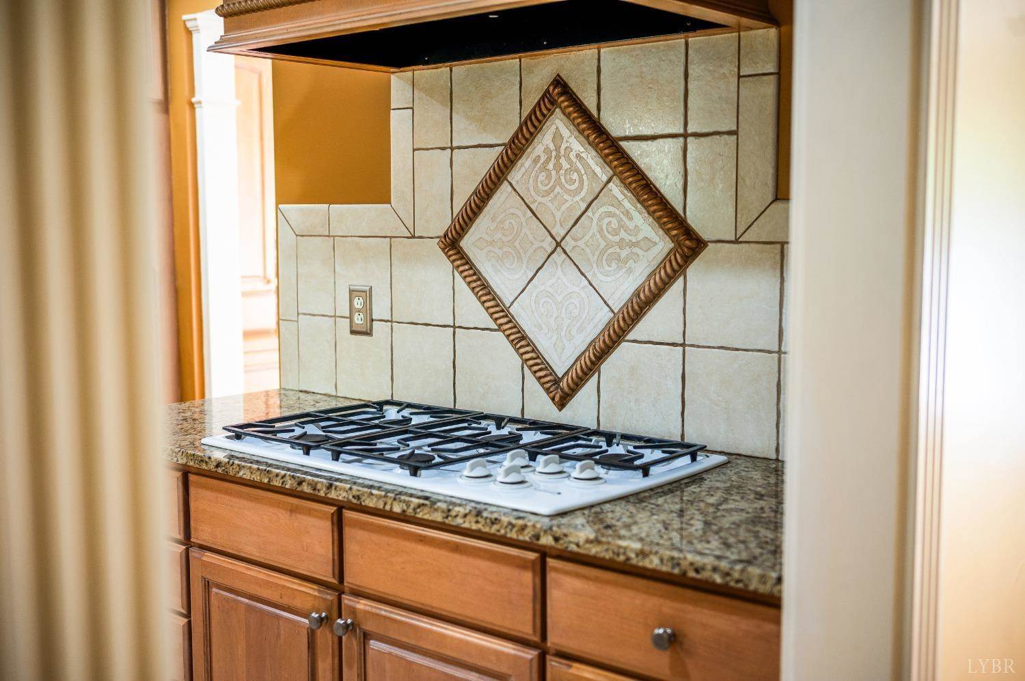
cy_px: 340
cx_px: 512
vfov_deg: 33.3
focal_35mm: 40
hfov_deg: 48.5
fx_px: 1138
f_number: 2.5
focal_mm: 40
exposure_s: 1/60
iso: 320
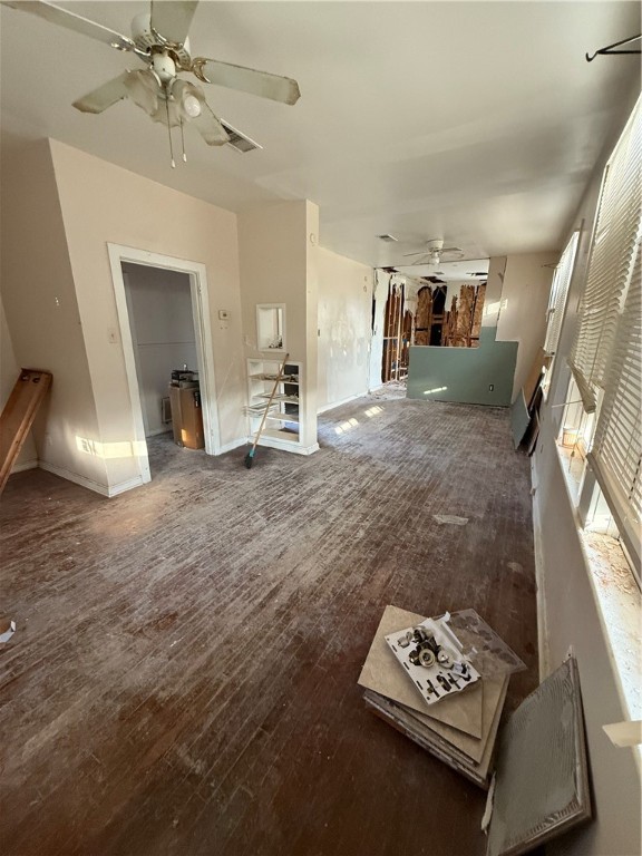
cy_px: 428
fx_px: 346
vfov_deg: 102.1
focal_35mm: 14
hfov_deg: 85.7
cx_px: 321
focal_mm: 2.22
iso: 500
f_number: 2.2
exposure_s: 1/60
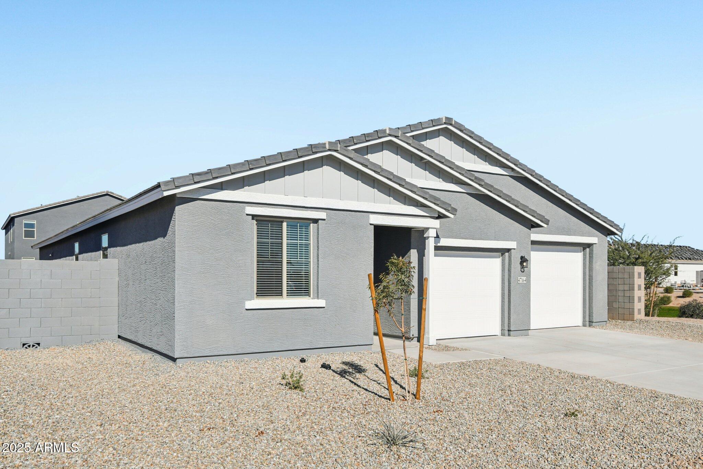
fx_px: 586
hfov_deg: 61.9
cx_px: 352
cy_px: 234
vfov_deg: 43.6
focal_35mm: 30
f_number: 8
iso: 100
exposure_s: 1/800
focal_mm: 20
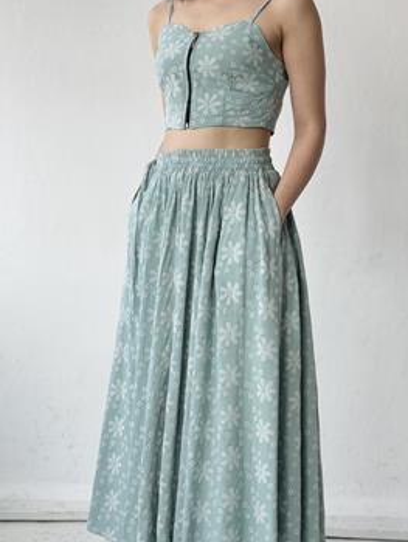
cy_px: 214
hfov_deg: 20.2
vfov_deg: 26.6
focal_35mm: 73
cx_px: 236
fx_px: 1146
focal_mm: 6.76
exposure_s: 1/323
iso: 64
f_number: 1.78
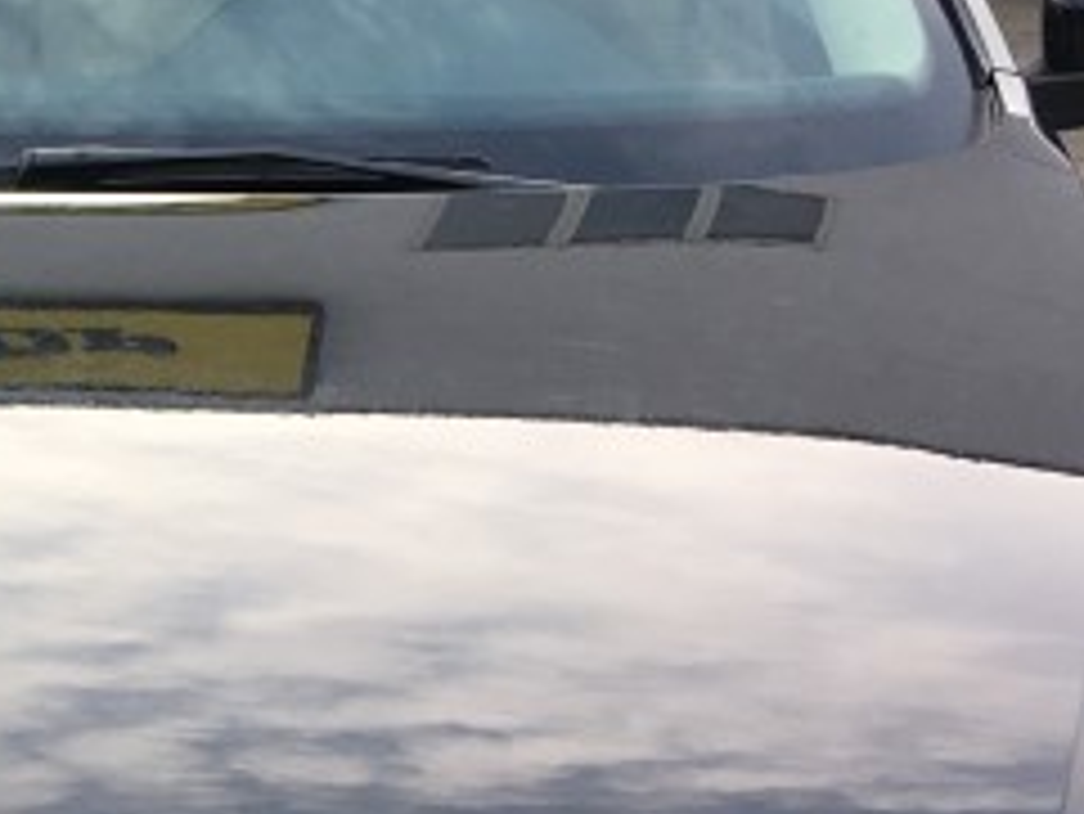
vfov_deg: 11.9
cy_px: 845
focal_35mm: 123
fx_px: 3854
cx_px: -279
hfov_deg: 15.3
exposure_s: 1/363
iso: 25
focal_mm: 4.15
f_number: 2.2
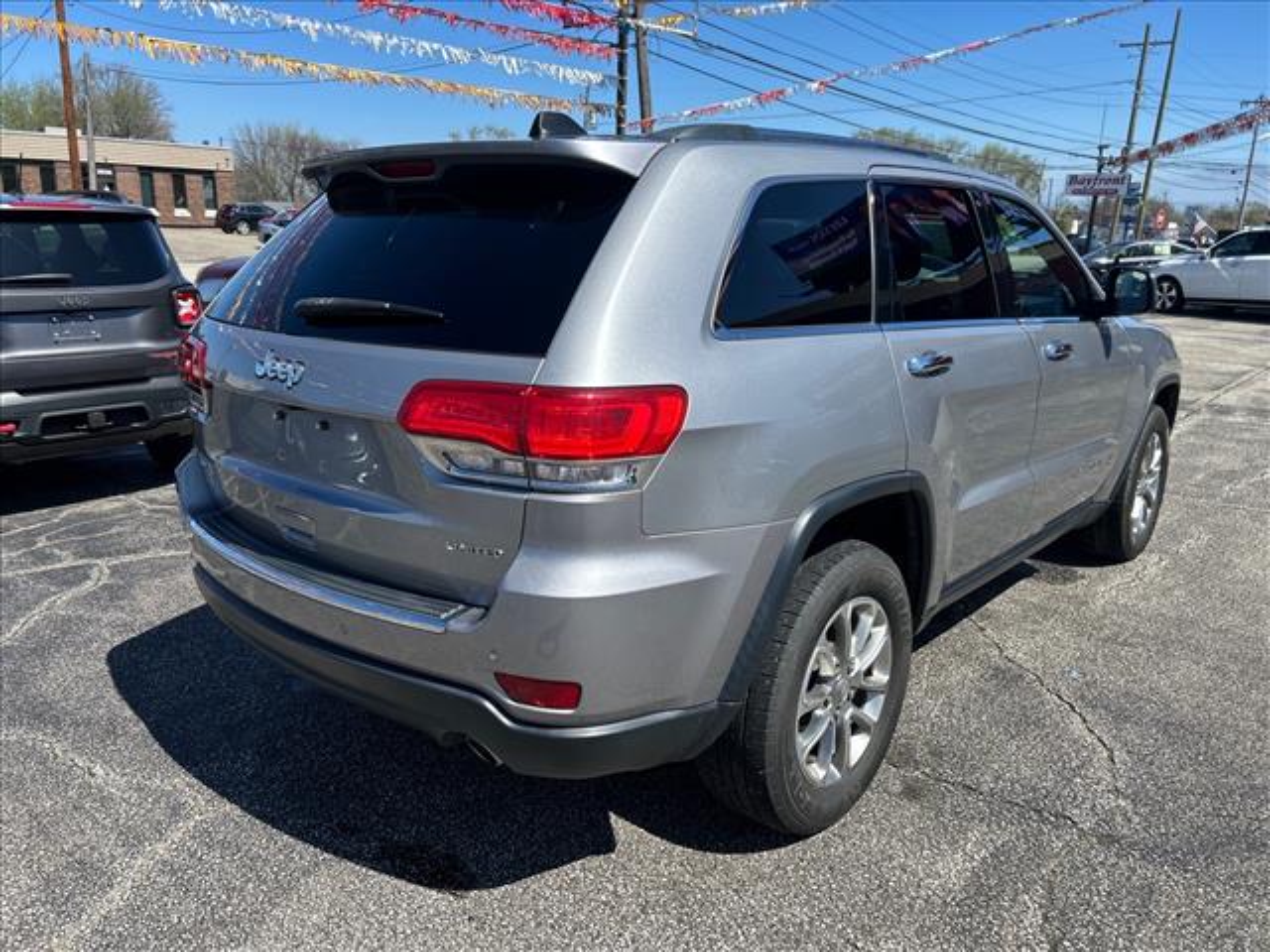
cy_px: 476
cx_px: 635
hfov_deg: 67.3
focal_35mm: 26
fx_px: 954
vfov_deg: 53.1
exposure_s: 1/3571
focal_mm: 5.7
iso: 50
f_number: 1.5
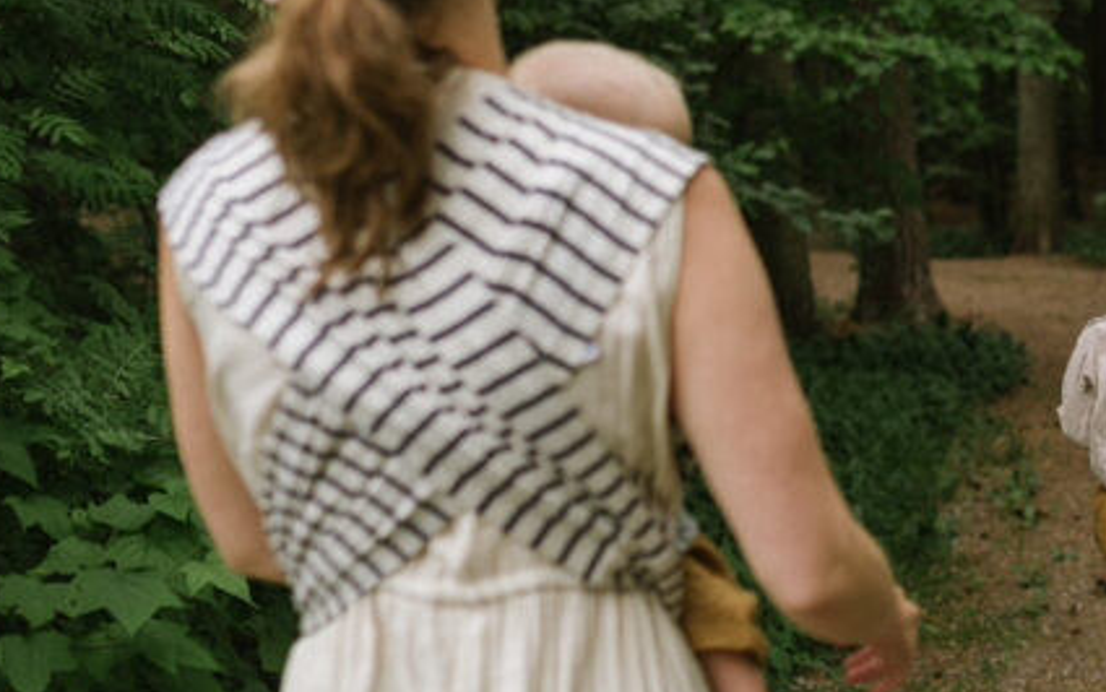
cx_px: 1088
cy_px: 403
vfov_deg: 15.2
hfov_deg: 23.2
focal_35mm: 86
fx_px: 2593
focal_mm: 35
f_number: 2.2
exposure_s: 1/2000
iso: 250
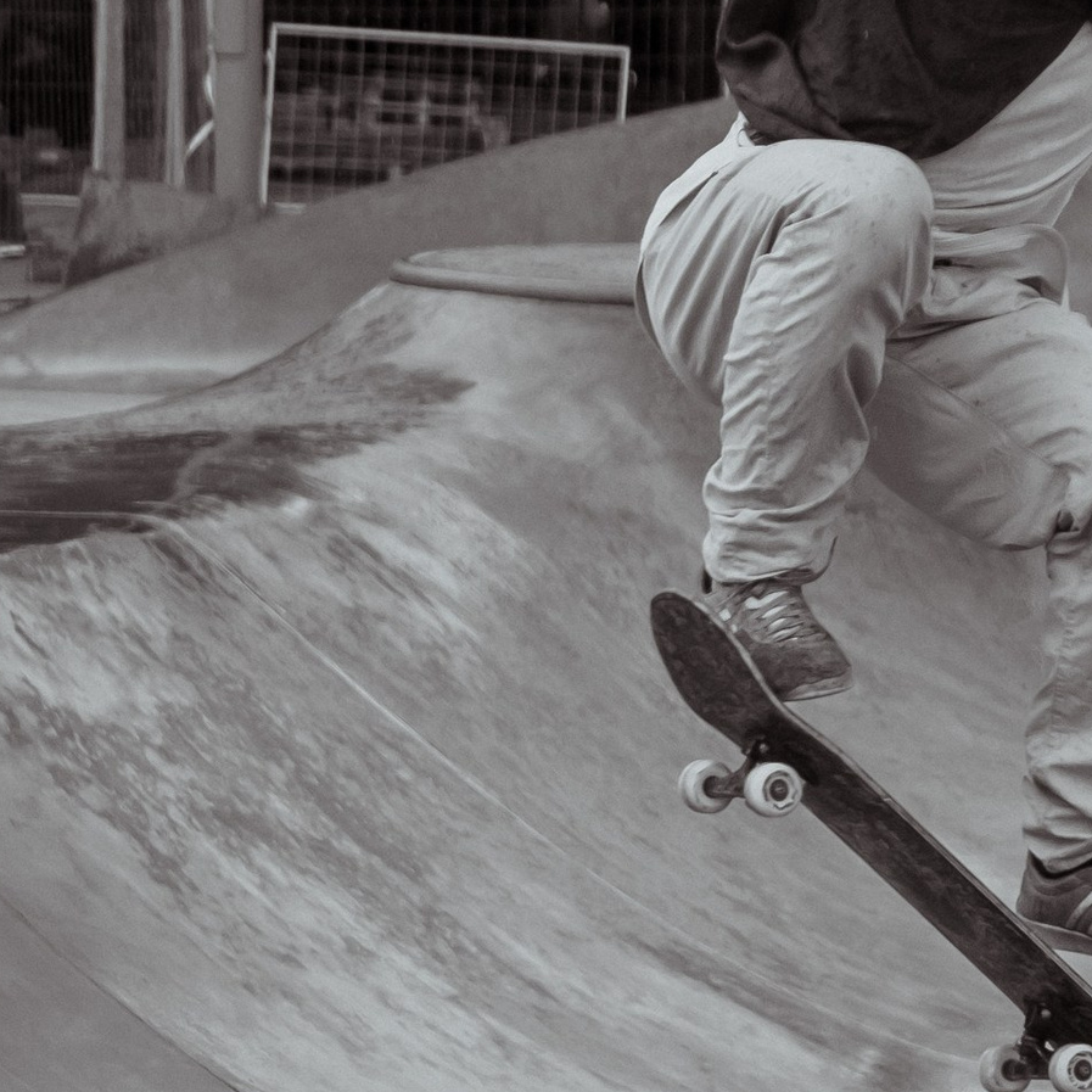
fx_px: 7923
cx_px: 593
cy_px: 1618
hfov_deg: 7.9
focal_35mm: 222
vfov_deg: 7.7
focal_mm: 40.7
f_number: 4
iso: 500
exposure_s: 1/800
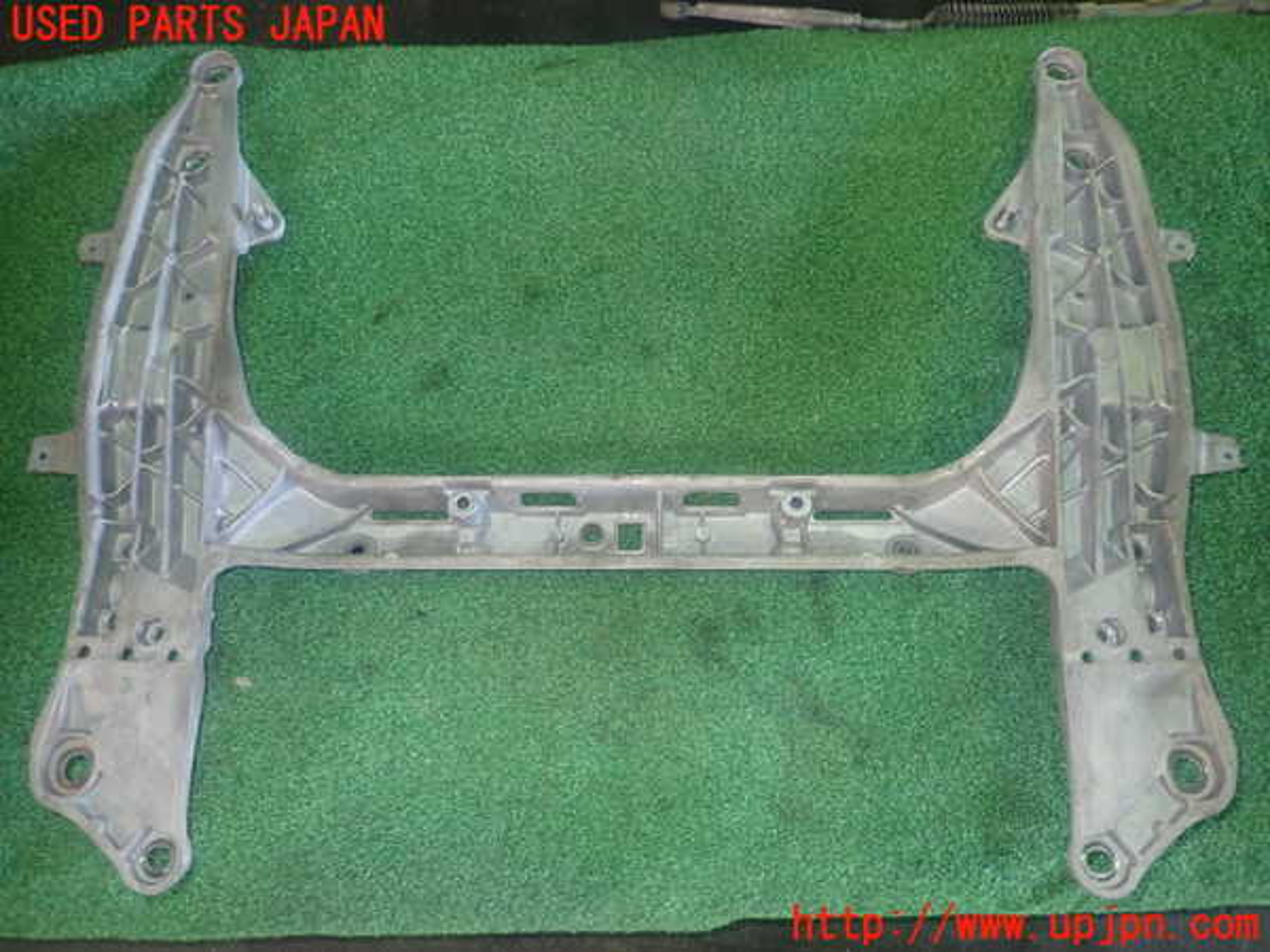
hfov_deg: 69.4
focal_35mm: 25
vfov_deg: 54.9
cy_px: 476
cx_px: 635
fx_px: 917
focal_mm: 4.5
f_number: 2
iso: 200
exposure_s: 1/30
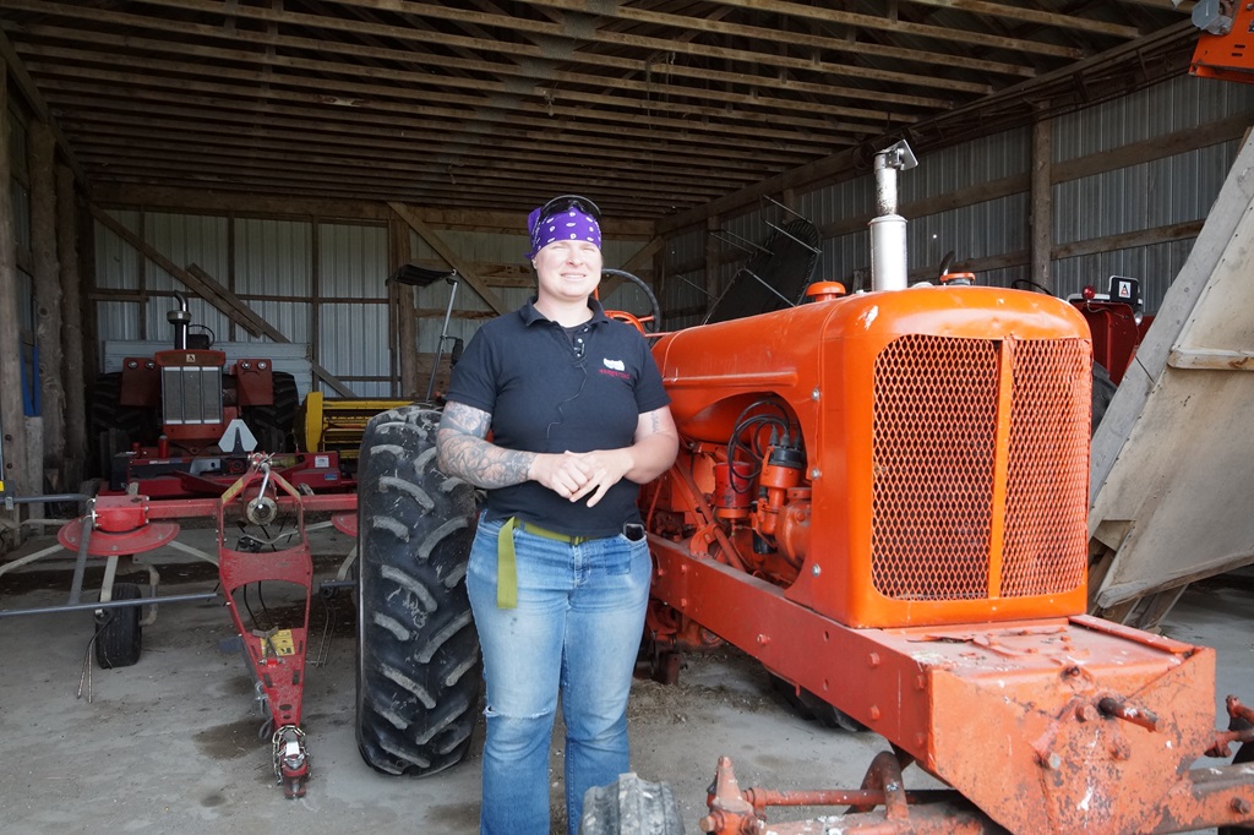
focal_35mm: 30
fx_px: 1045
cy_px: 418
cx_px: 627
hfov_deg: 61.9
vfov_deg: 43.6
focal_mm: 20
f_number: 5.6
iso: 800
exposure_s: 1/160
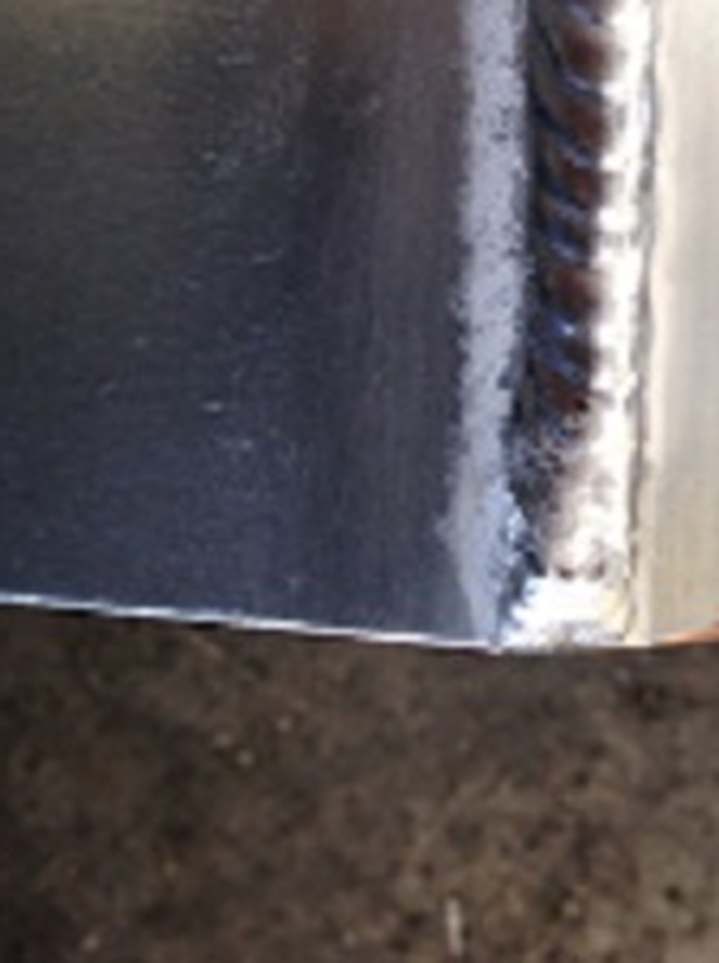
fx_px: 2000
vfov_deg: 26.6
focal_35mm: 72
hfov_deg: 19.9
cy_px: 188
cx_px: 691
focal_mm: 4.12
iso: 80
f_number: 2.4
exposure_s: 1/20
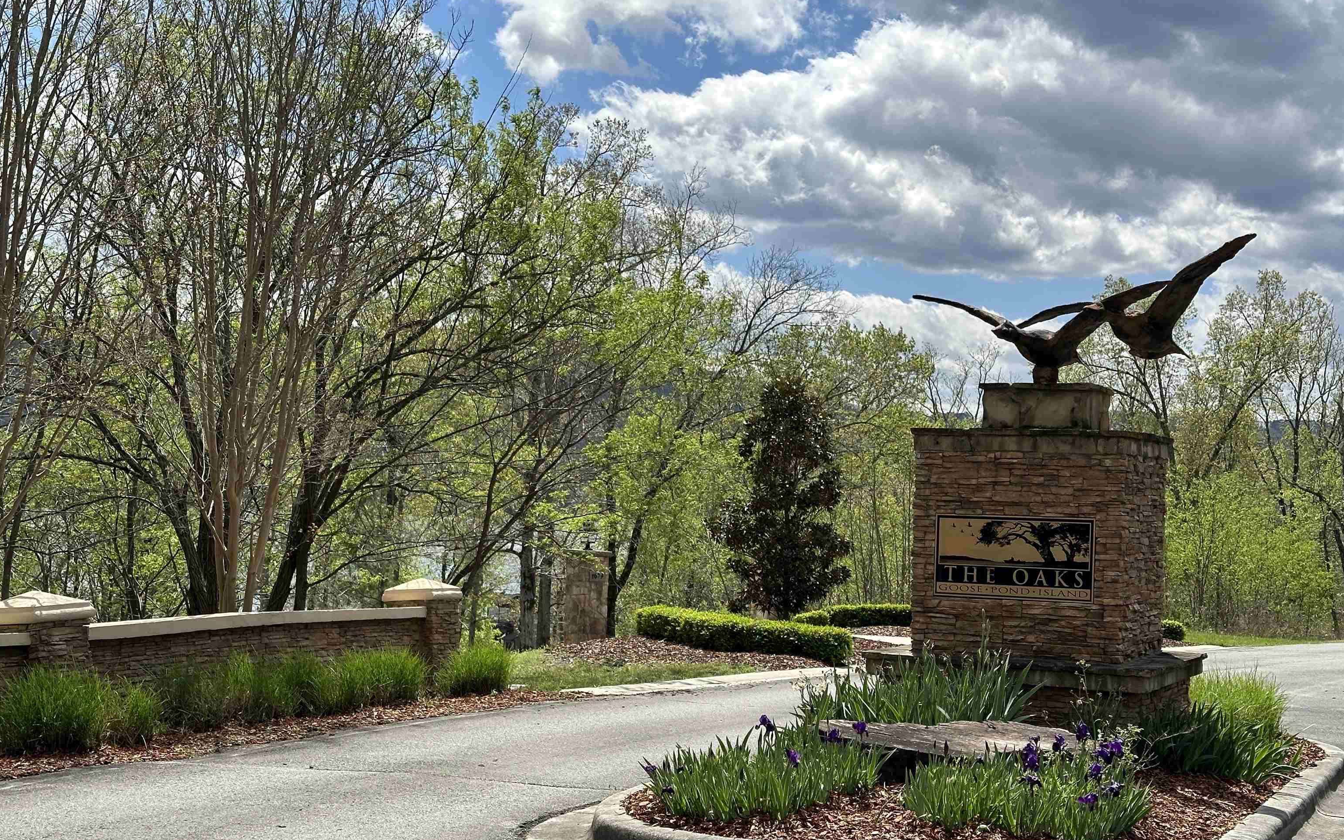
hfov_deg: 39.6
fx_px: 1868
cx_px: 672
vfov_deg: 25.3
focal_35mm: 51
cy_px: 502
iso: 64
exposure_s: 1/4367
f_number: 1.78
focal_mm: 6.86
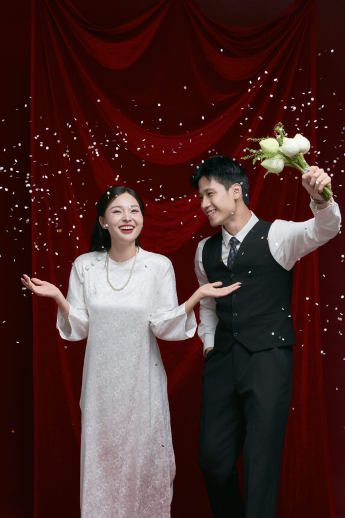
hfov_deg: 16.1
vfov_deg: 23.9
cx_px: 172
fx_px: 1222
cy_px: 259
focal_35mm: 85
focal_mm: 85
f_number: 5.6
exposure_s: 1/160
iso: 100
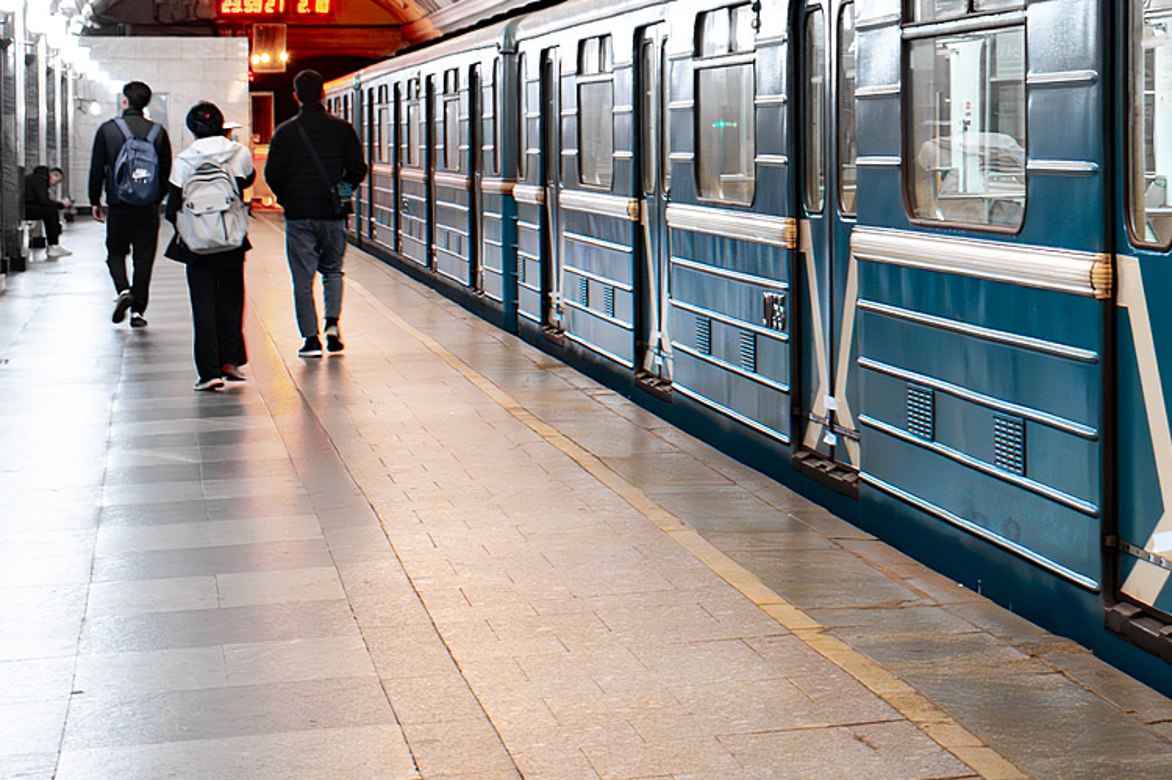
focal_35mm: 70
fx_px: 2277
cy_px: 209
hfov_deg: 27.8
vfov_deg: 19.3
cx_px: 1059
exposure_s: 1/25
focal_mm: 35
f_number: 5
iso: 3200
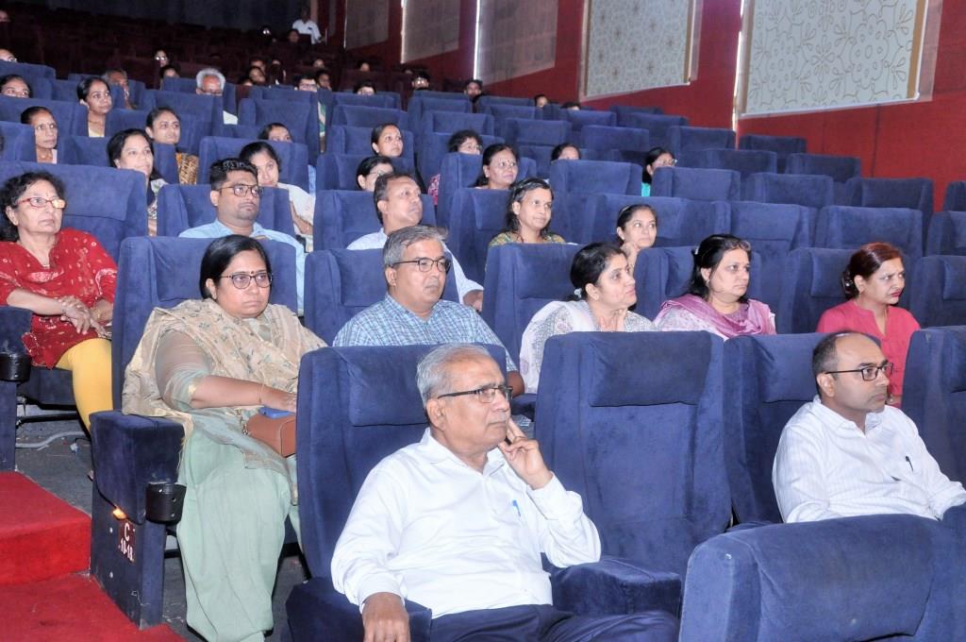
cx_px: 483
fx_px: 1206
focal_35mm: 45
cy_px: 321
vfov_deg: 29.8
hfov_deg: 43.7
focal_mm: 30
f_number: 6.3
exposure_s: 1/125
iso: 2000
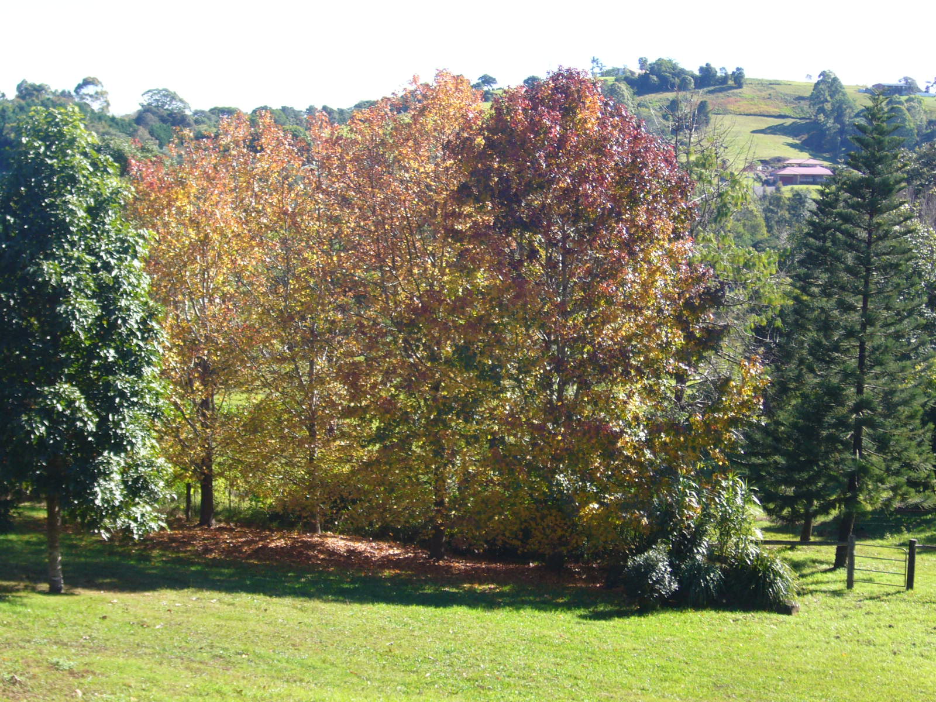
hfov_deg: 32.2
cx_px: 468
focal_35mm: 60
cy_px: 351
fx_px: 1622
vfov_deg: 24.4
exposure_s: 1/200
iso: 80
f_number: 3.6
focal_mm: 9.9
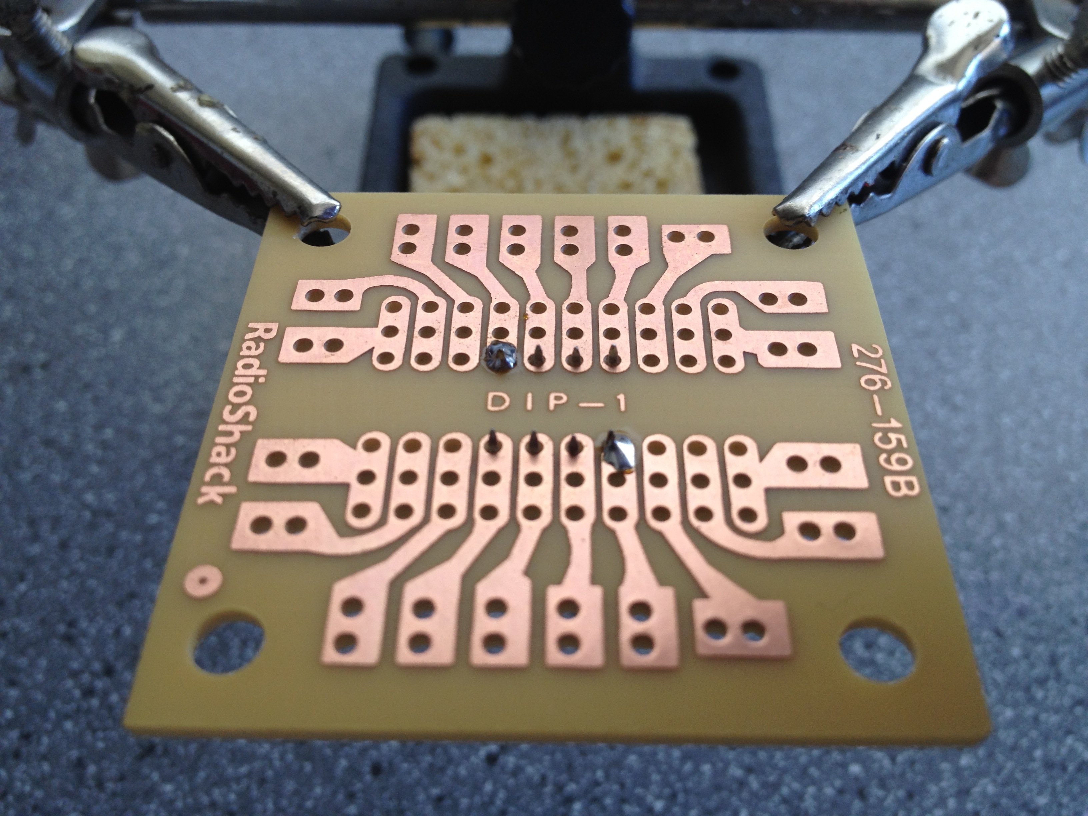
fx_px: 1100
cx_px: 544
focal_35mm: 35
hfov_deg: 52.6
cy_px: 408
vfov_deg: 40.7
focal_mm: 4.28
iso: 64
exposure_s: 1/30
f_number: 2.4
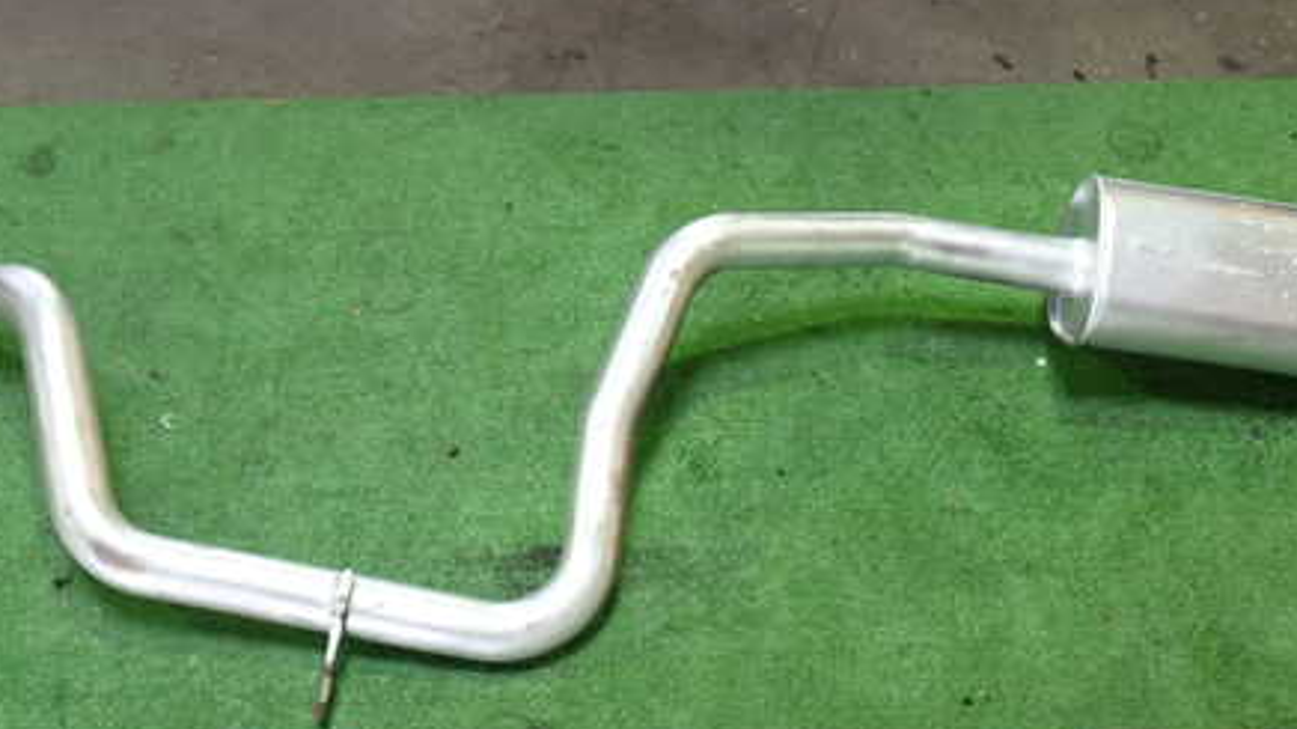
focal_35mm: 45
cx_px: 634
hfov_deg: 45.5
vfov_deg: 26.5
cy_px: 396
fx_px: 1547
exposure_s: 1/30
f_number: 2.3
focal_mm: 5.4
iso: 250
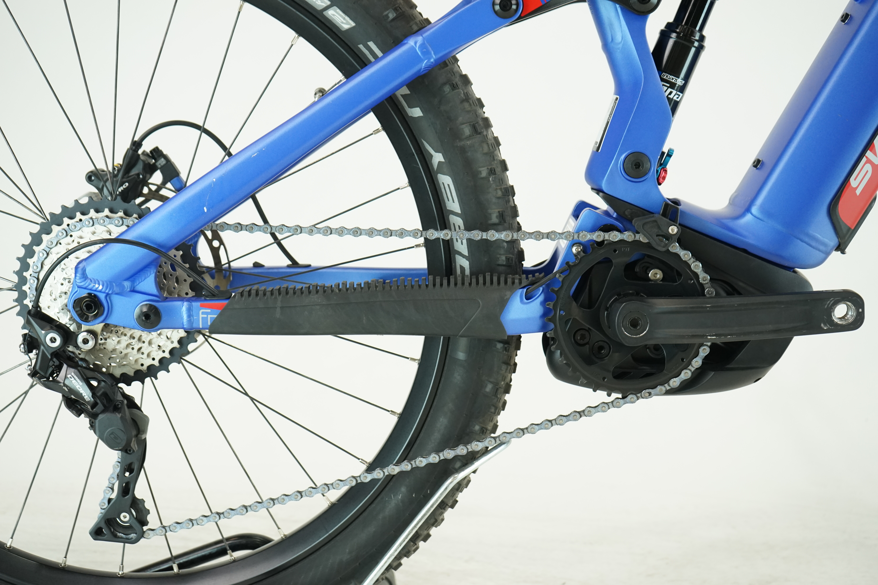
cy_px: 292
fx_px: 1097
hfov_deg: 43.6
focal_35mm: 45
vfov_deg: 29.9
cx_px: 439
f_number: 5.6
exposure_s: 1/200
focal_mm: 45
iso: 1600
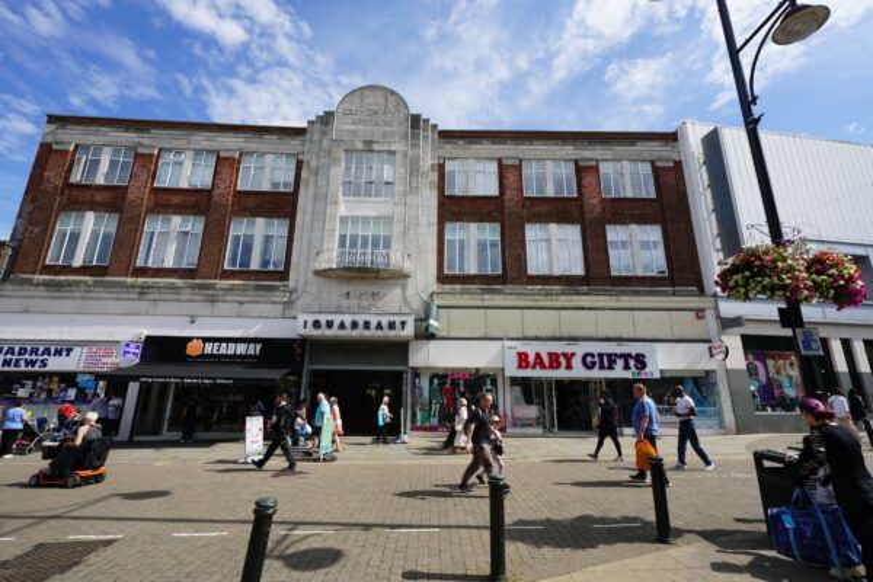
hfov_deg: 96.7
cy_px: 291
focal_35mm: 16
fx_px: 388
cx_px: 436
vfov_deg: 73.7
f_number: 14
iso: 100
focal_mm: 16
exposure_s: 1/80
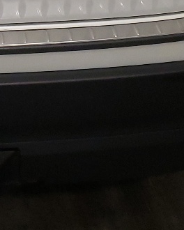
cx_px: -72
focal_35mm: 123
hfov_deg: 12.1
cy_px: -152
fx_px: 837
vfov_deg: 14.2
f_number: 1.5
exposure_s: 1/60.2
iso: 243
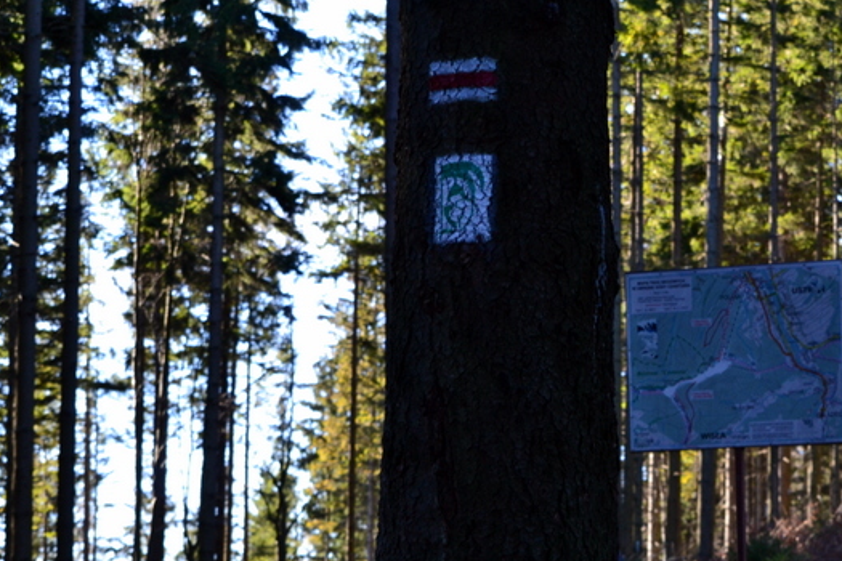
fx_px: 2941
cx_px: 601
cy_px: 375
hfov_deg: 16.2
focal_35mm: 126
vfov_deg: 10.9
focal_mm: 55
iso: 400
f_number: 8
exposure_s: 1/80
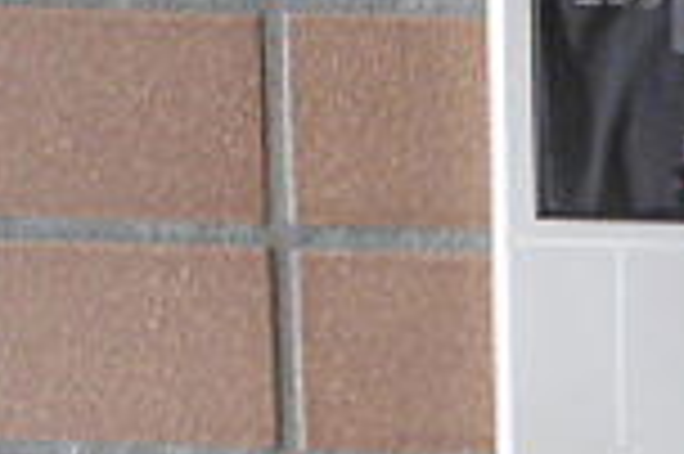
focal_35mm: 114
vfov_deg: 11.7
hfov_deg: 16.9
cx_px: 896
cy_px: 548
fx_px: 2164
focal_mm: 4.6
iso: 140
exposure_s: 1/30
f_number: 3.2
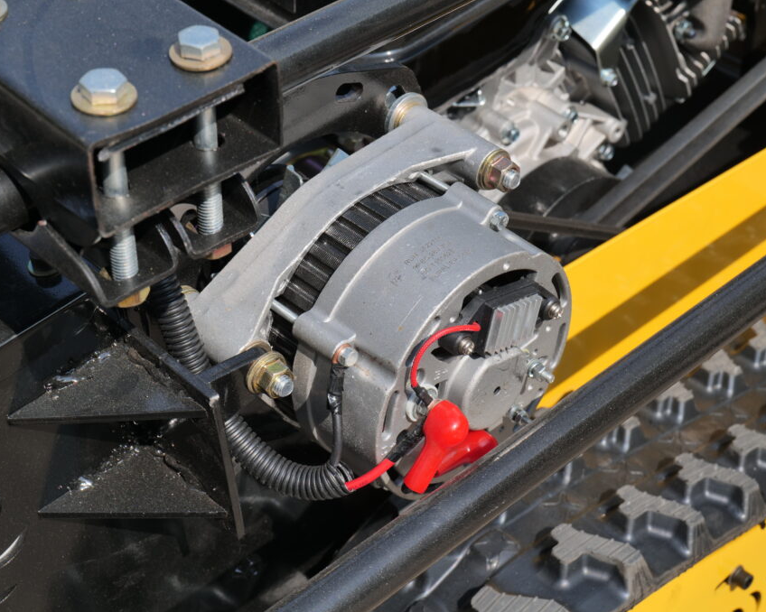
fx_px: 1541
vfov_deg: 22.5
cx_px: 442
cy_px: 307
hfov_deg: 27.9
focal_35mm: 68
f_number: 13
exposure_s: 1/80
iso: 100
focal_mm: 60
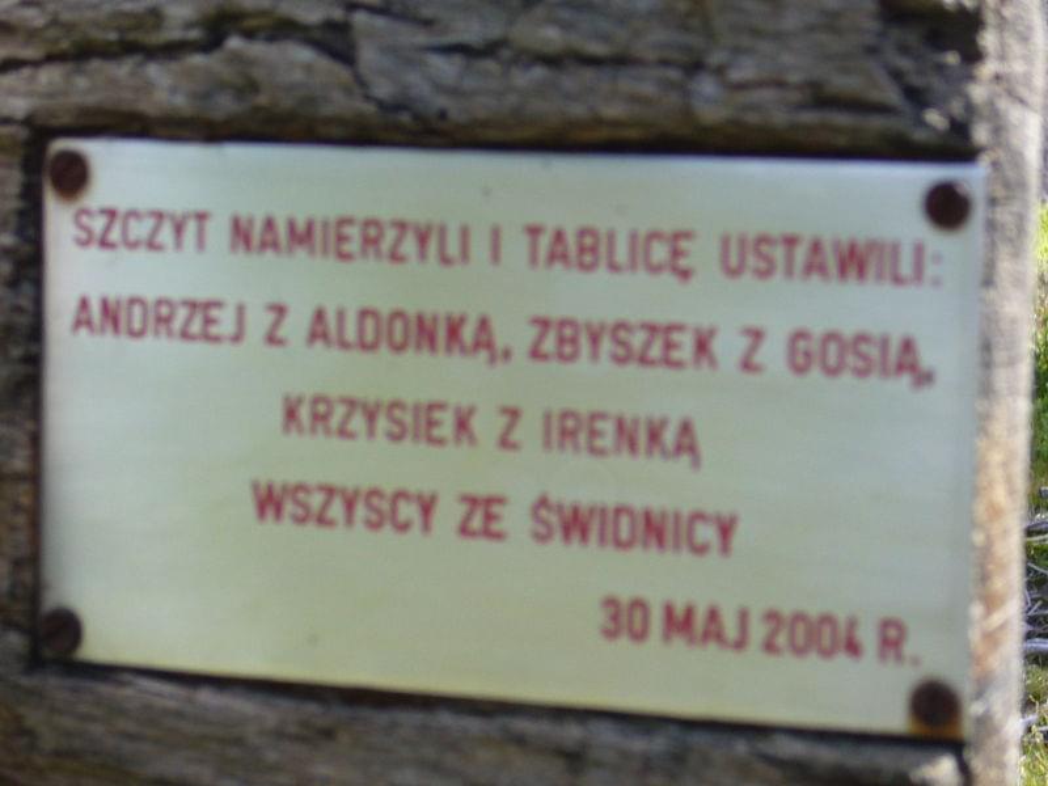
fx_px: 3966
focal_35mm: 131
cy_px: 393
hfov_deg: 15.1
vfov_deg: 11.3
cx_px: 524
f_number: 5
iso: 80
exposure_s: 1/80
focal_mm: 17.4
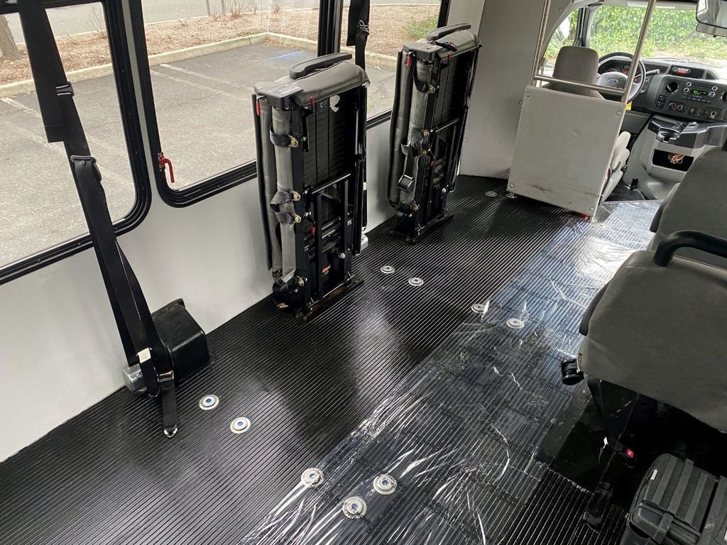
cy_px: 272
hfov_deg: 67.3
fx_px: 546
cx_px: 364
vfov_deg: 53.1
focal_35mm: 26
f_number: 1.8
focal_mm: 4.25
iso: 250
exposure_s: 1/60
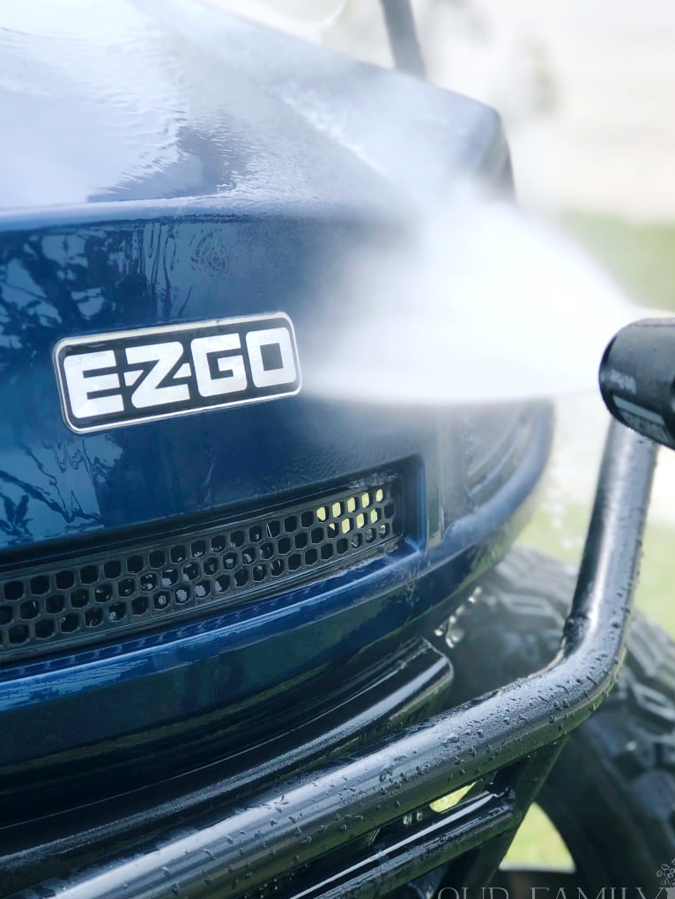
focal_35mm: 67
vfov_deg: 29.0
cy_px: 431
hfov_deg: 21.9
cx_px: 308
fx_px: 1742
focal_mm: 6.6
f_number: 2.8
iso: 20
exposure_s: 1/316
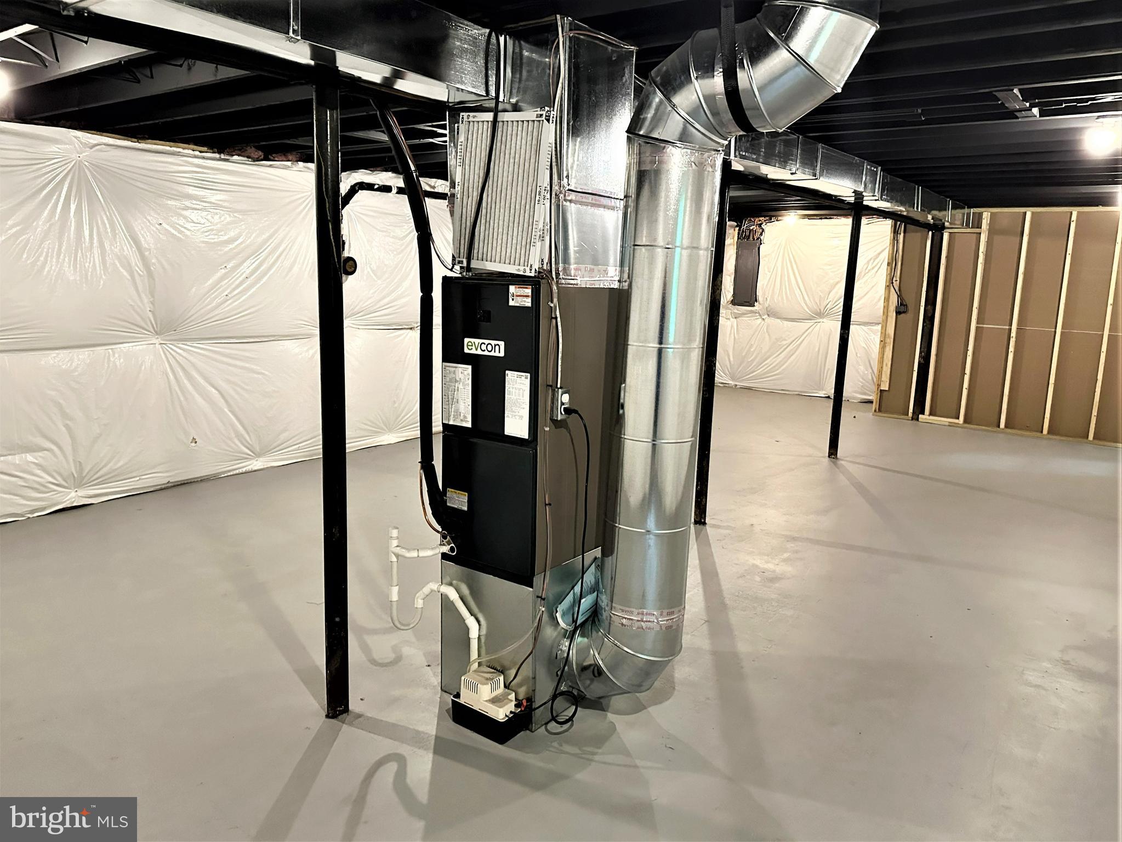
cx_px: 561
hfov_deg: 71.6
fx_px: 778
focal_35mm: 24
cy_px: 421
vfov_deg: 56.8
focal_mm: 6.86
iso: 640
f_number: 1.78
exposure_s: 1/60
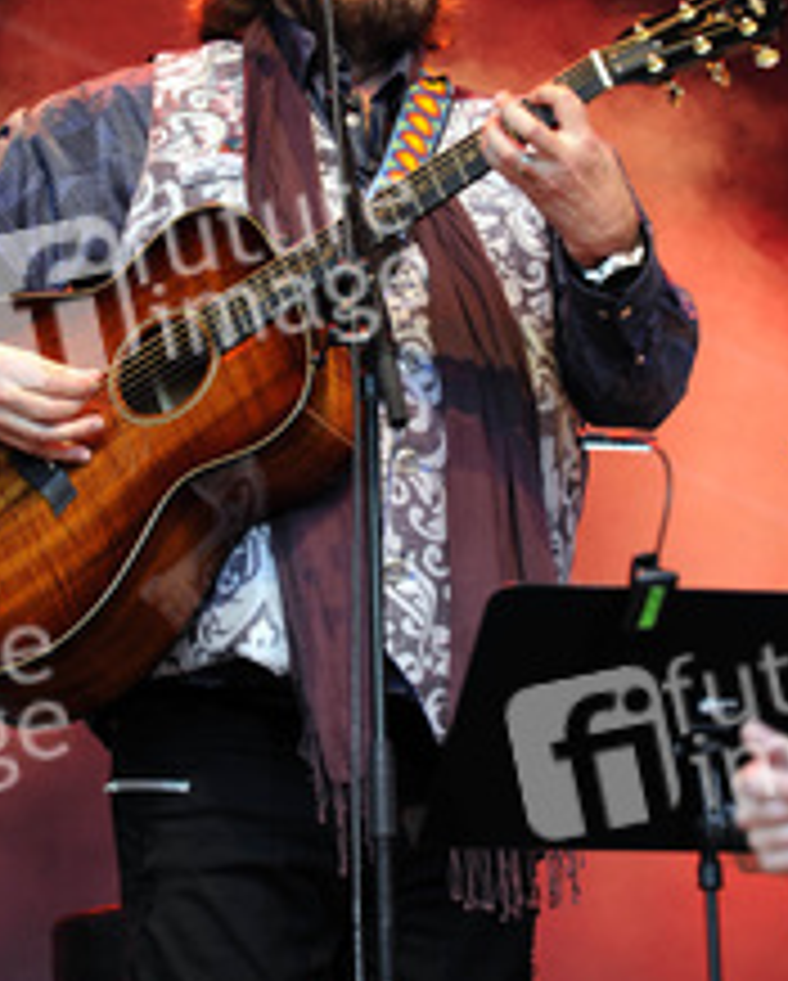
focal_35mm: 344
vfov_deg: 5.6
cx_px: 331
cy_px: 508
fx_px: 10007
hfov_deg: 4.5
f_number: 3.5
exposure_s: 1/200
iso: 400
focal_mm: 200
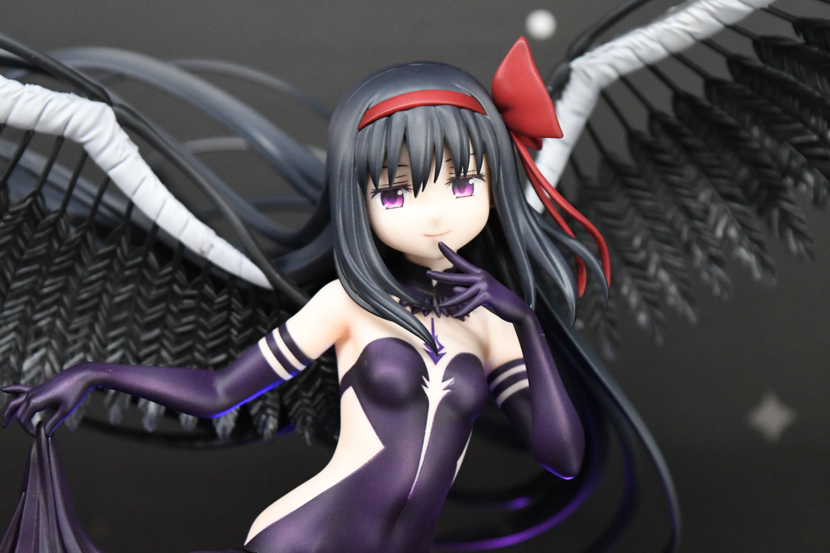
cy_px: 276
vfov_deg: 16.6
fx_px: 1902
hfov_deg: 24.6
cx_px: 415
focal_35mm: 82
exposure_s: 1/800
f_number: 5.6
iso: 7200
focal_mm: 55
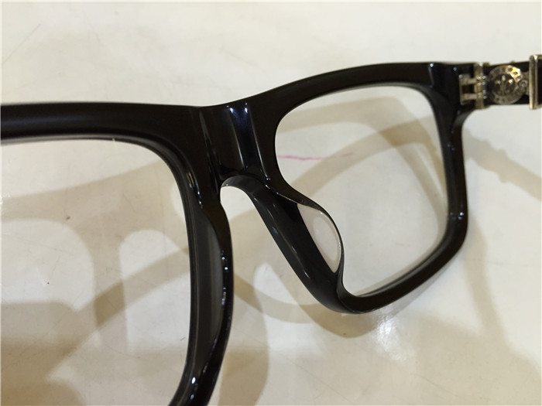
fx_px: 454
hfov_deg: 61.7
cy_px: 203
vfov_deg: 48.2
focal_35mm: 29
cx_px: 271
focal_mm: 4.15
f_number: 2.2
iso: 160
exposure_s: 1/33
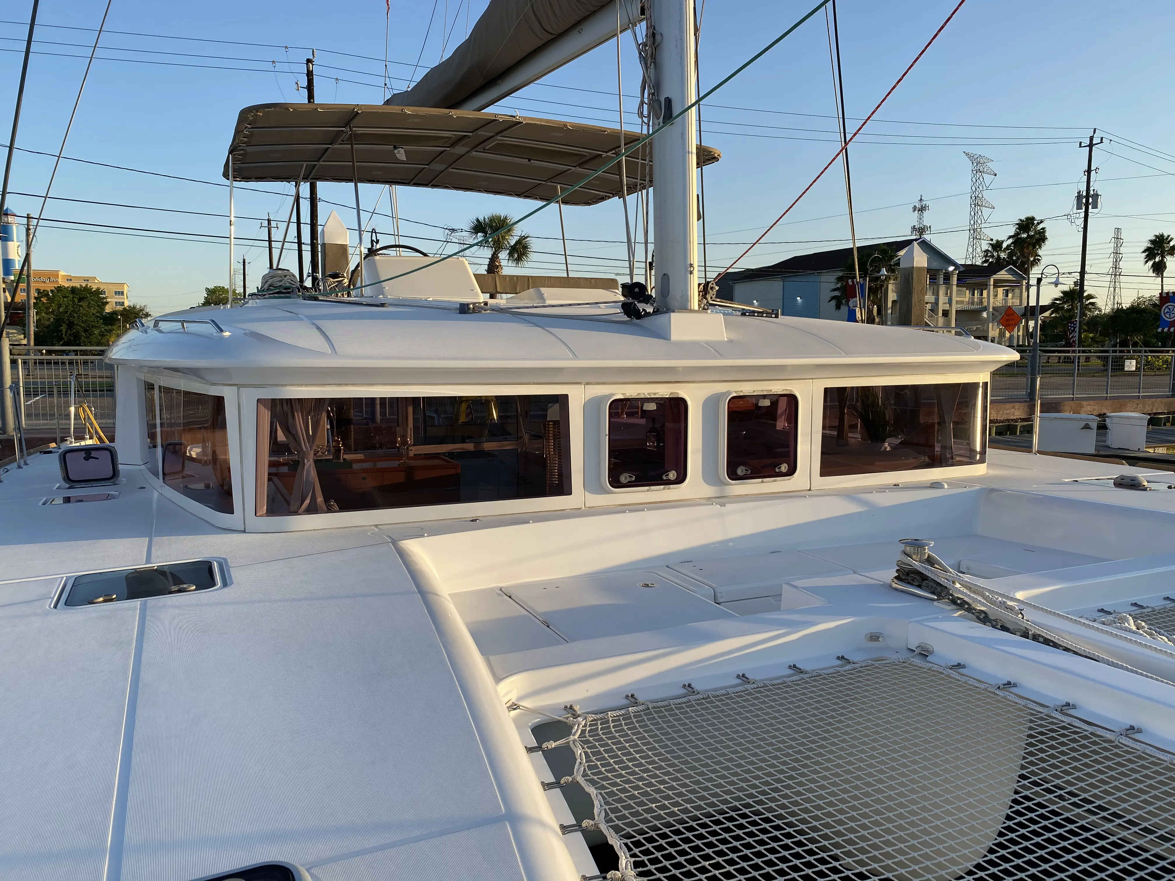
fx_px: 883
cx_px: 588
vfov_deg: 53.1
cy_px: 440
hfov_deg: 67.3
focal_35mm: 26
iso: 32
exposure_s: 1/1182
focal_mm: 4.25
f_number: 1.8
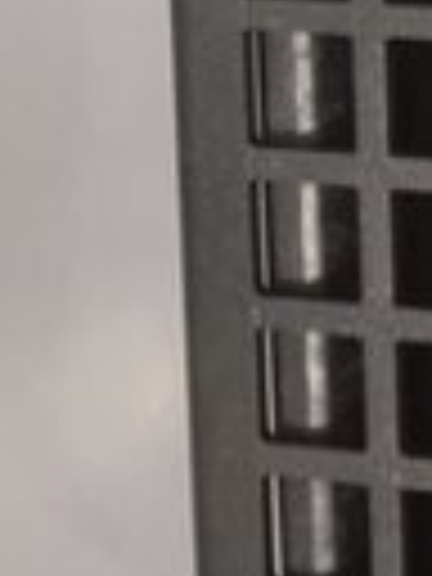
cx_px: 1112
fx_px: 2513
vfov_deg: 12.2
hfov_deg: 8.7
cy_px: -412
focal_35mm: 151
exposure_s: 1/33
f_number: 2.2
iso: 80
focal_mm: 4.15
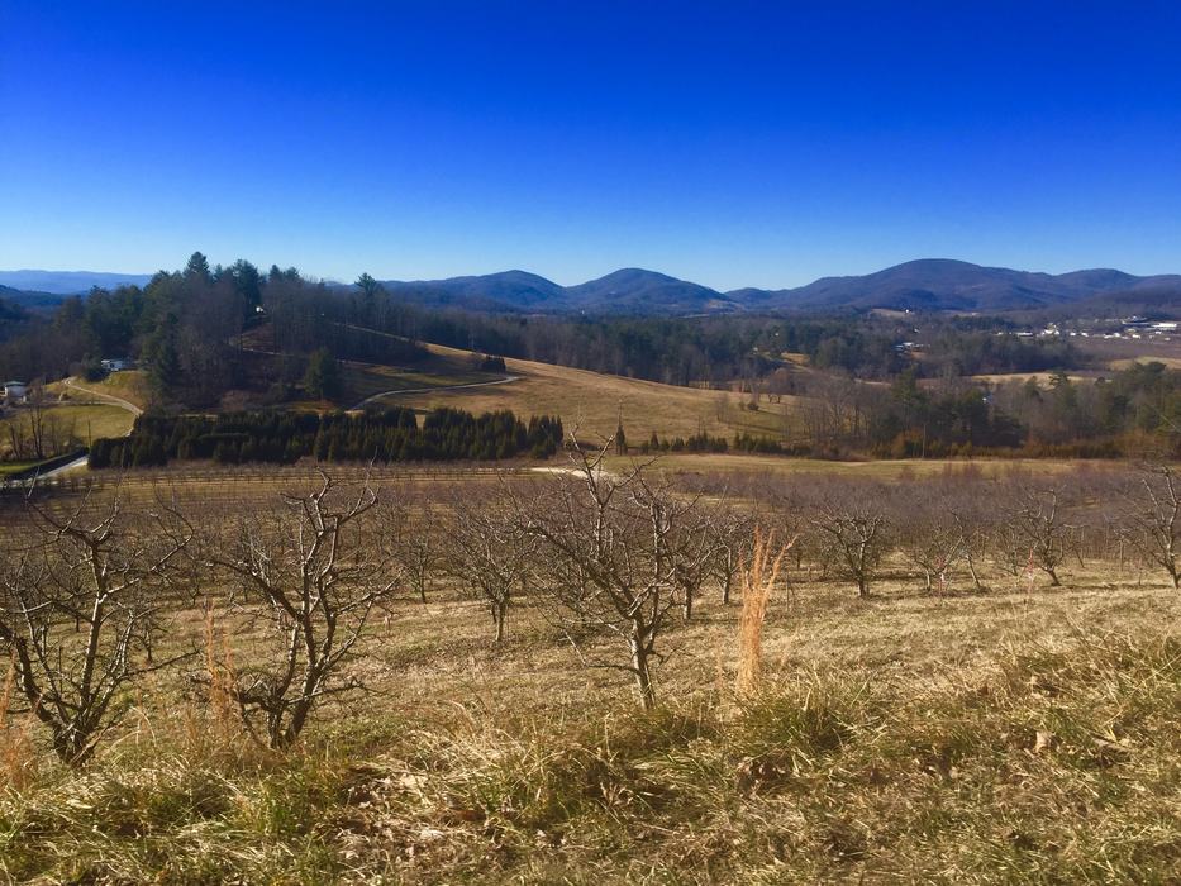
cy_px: 443
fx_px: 990
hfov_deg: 61.7
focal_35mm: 29
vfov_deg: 48.2
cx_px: 590
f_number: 2.2
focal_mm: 4.15
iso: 32
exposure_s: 1/1582
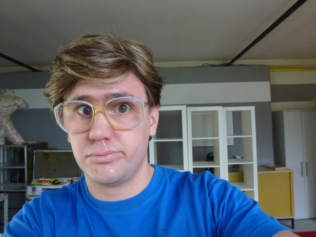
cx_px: 158
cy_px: 118
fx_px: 219
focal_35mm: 24
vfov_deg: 56.8
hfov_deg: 71.6
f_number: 3.3
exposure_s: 1/50
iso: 400
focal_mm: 4.3
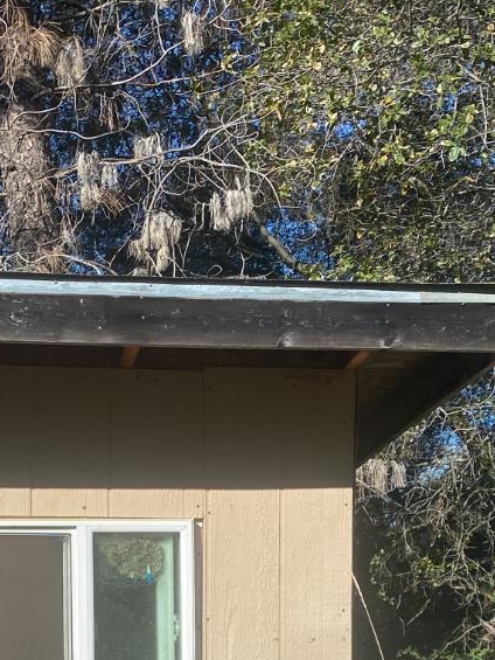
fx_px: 1315
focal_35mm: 69
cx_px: 151
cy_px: 642
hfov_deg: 21.2
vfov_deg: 26.8
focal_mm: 4.25
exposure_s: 1/3497
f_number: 1.8
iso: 32
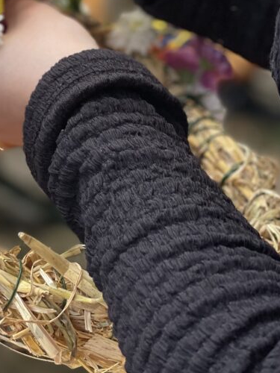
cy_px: 53
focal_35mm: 97
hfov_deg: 15.1
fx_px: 1046
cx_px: 42
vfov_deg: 19.9
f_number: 2
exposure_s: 1/300
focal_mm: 6
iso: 32
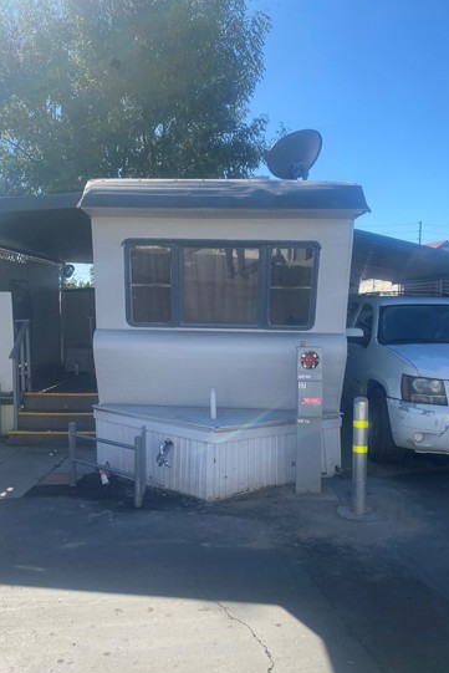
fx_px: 598
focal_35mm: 32
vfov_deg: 58.6
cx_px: 198
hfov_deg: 41.1
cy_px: 368
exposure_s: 1/1838
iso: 32
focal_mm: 4.25
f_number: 1.8
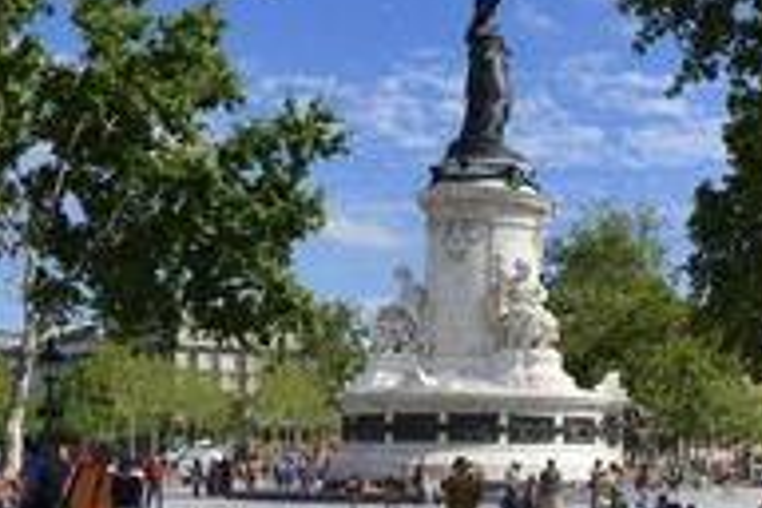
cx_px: 829
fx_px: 1482
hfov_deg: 26.6
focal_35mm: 70
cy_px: 401
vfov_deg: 19.3
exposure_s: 1/500
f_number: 8
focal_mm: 32
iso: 200
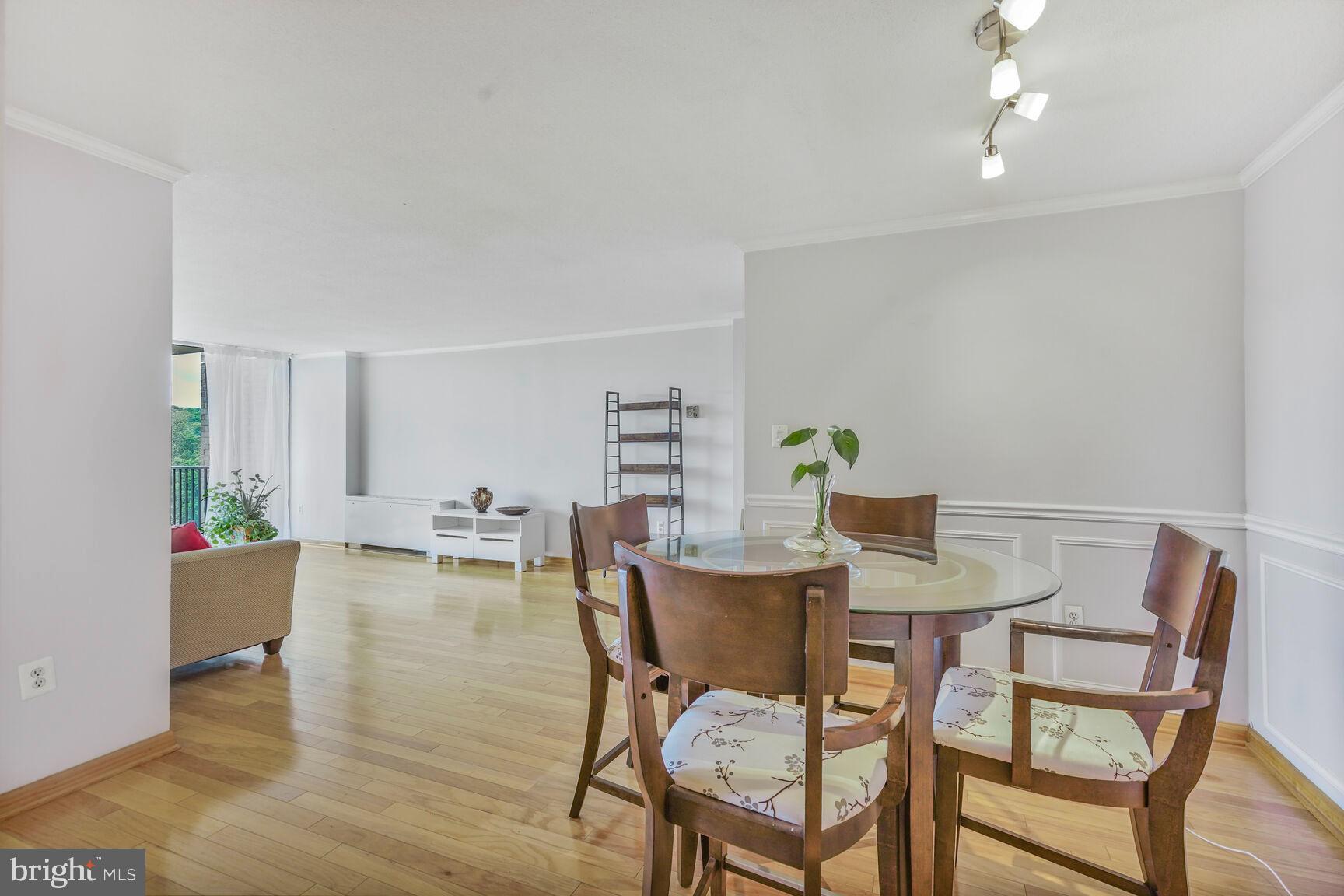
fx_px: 597
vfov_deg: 73.7
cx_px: 672
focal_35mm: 16
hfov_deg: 96.7
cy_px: 448
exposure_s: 1/40
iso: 800
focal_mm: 16
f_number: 8
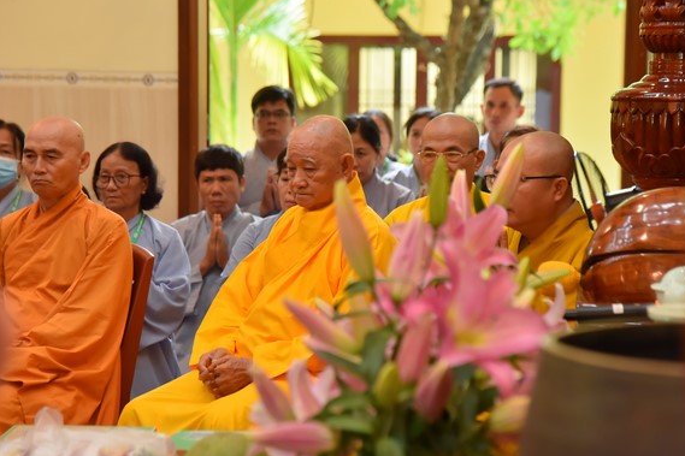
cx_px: 332
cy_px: 199
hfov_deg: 17.1
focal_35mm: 120
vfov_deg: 11.4
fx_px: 2283
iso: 1600
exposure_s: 1/125
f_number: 5.6
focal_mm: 105
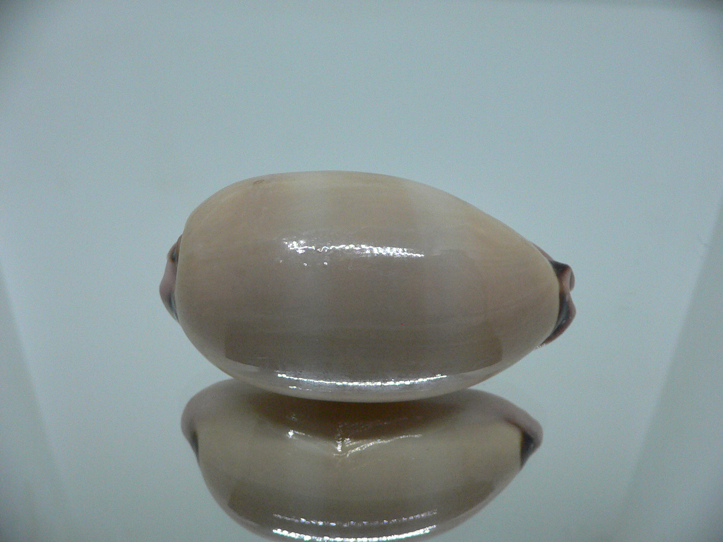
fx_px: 731
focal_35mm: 35
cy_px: 271
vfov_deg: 40.7
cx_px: 362
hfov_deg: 52.6
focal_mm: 4.6
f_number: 2.8
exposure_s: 1/60
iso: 200
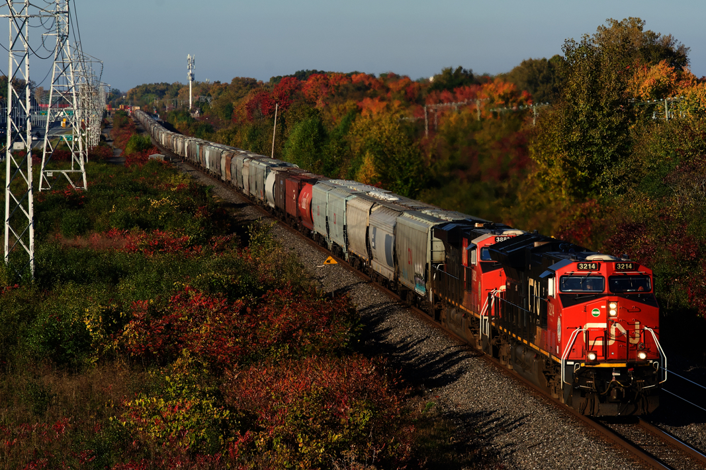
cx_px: 384
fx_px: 2822
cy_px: 216
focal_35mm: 144
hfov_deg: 14.3
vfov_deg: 9.5
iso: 400
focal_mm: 120
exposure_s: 1/800
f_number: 8
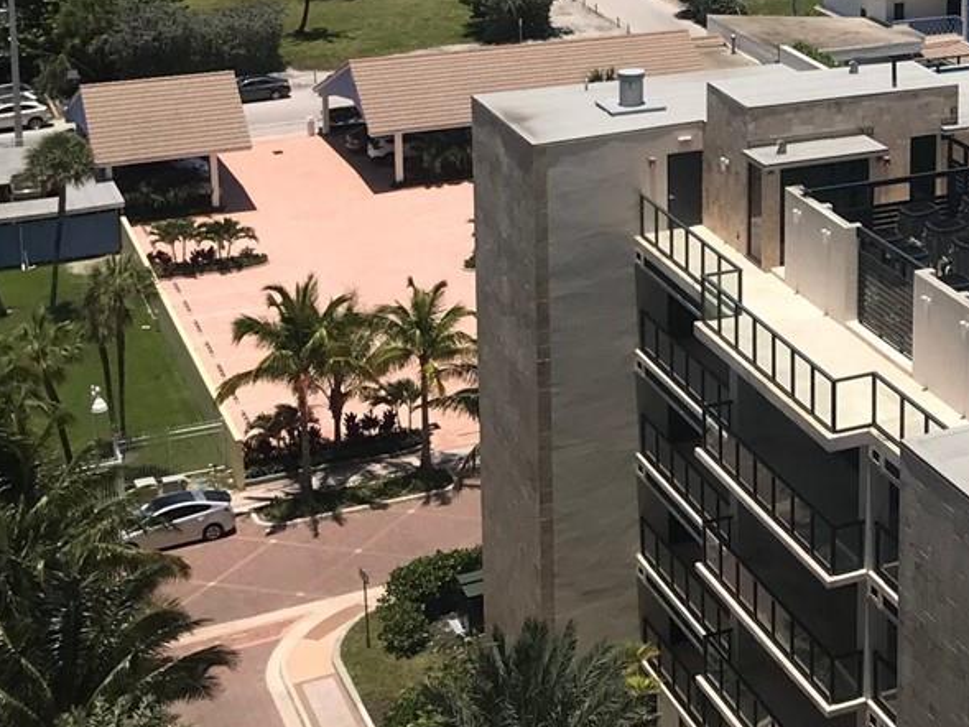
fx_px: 2128
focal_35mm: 76
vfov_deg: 18.8
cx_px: 1152
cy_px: -23
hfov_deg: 23.5
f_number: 1.8
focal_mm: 3.99
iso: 20
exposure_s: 1/4167
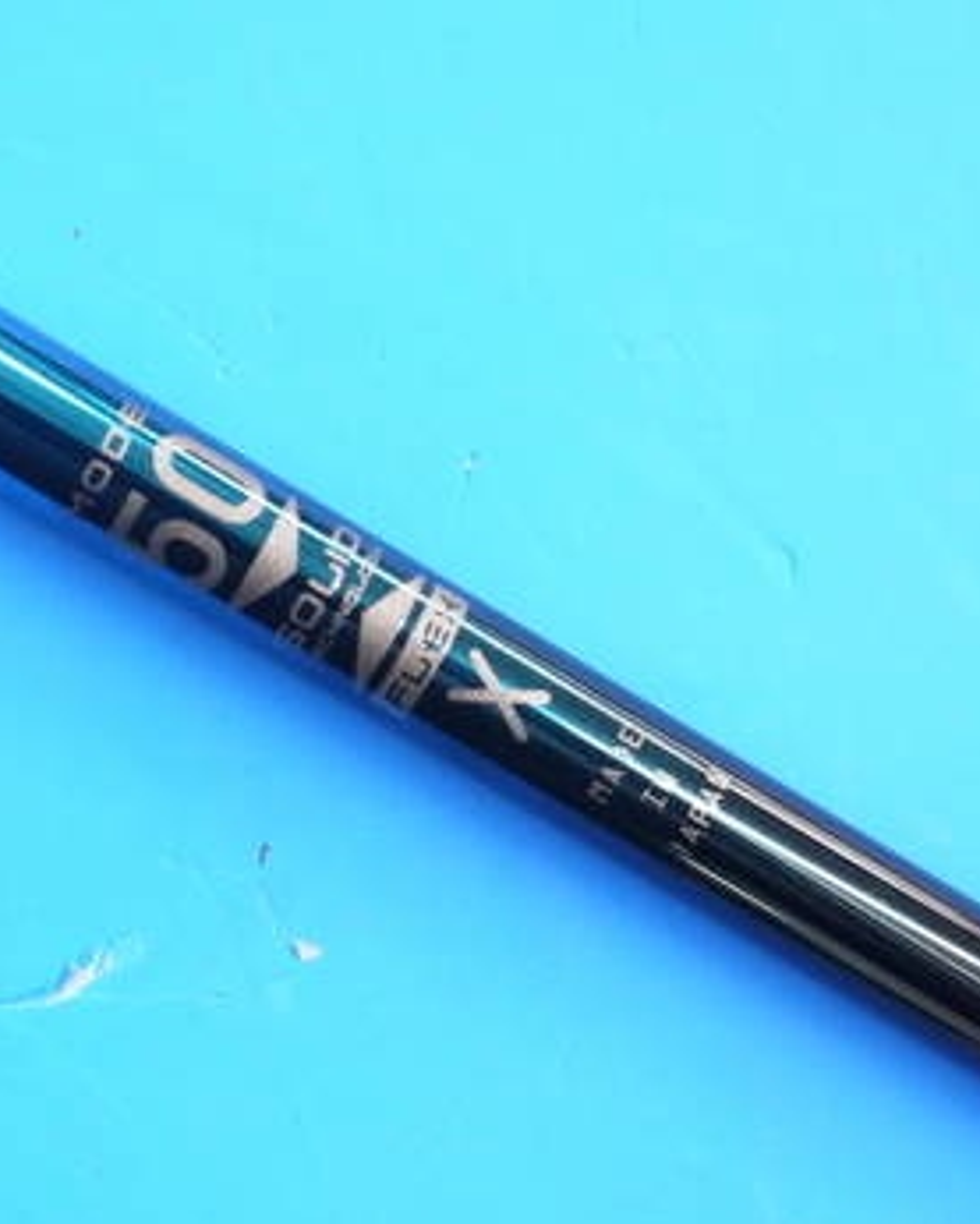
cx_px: 272
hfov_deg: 18.4
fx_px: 3008
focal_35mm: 83
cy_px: 644
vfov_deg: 23.0
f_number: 4.4
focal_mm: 23
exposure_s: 1/100
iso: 800
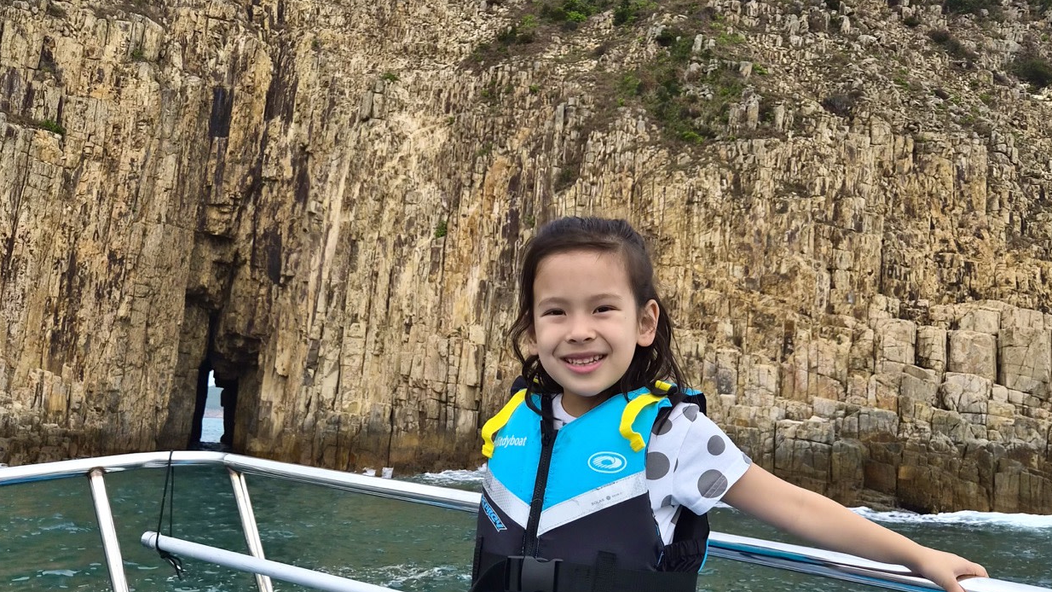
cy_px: 398
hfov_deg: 71.9
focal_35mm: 26
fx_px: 725
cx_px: 529
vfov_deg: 43.7
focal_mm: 5.4
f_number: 1.8
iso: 80
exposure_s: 1/3680
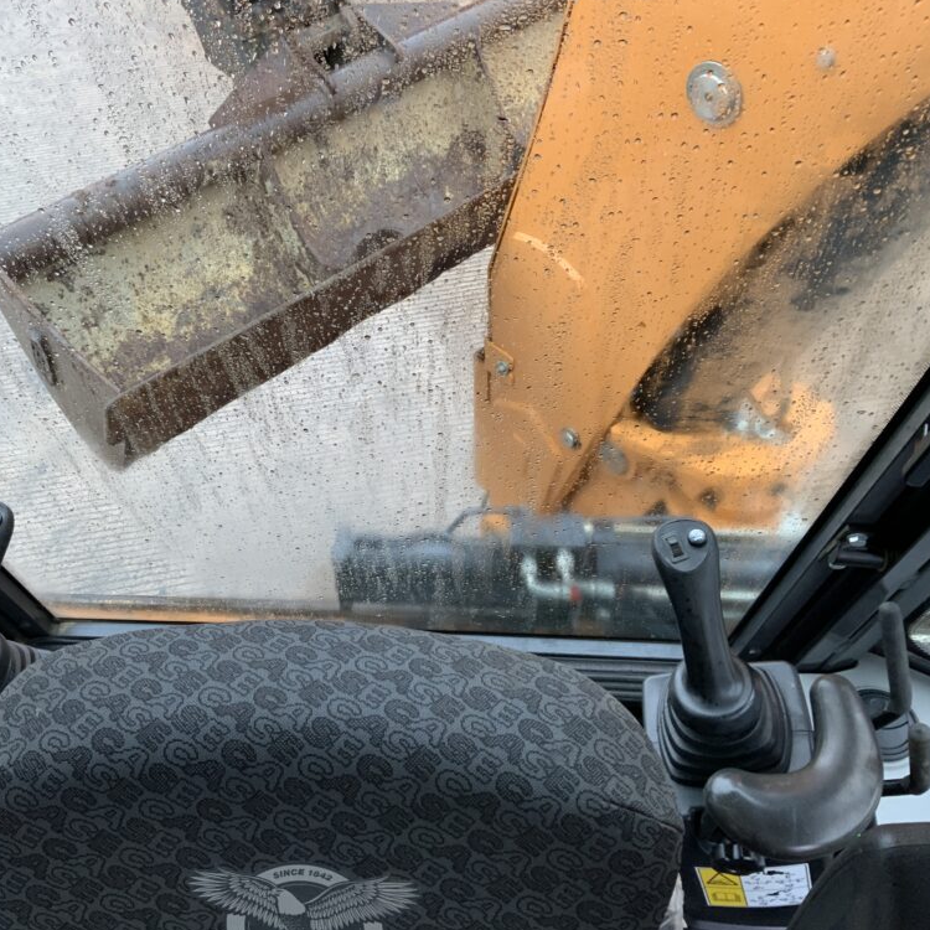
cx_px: 365
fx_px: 1064
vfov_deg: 47.2
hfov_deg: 46.9
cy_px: 461
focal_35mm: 35
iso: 50
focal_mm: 3
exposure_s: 1/40
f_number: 1.8
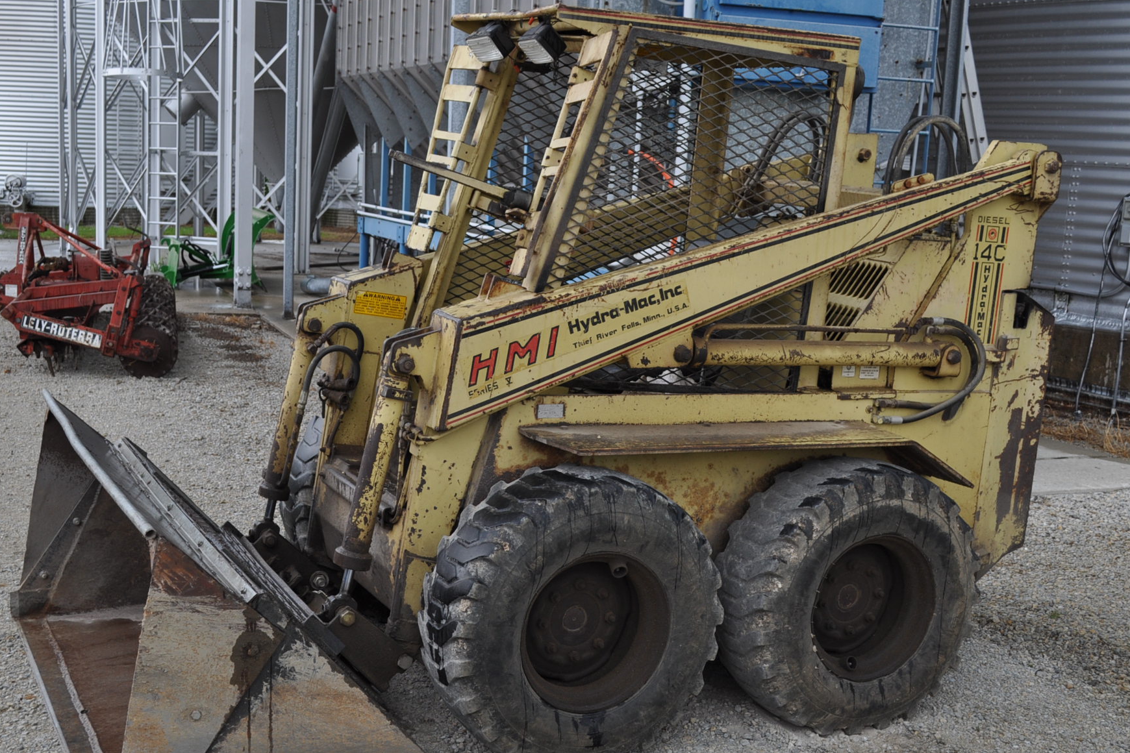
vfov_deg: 28.0
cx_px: 521
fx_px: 1507
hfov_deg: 41.1
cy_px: 443
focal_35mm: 48
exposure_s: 1/125
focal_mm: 26
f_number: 5.6
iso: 200
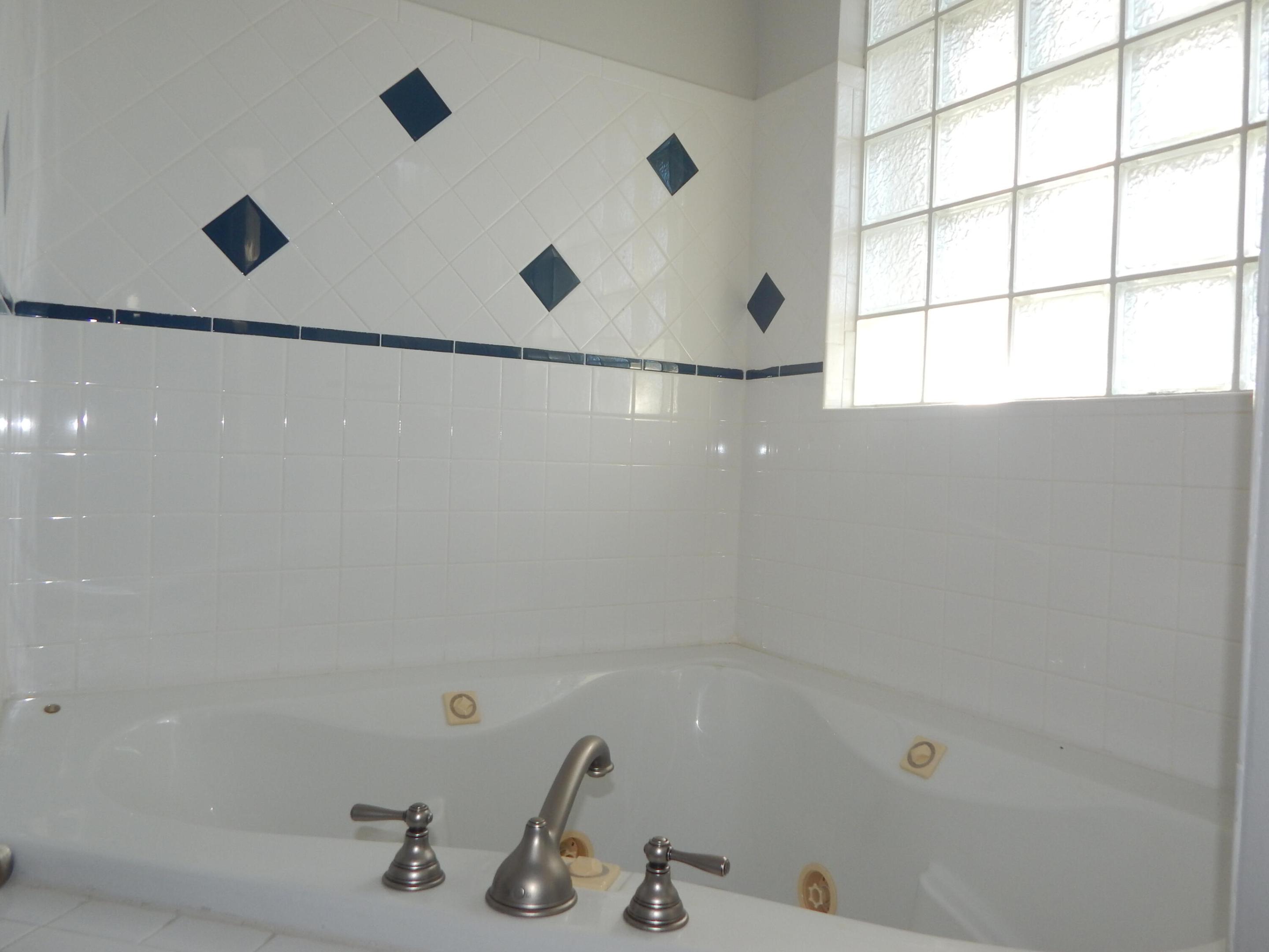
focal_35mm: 25
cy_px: 476
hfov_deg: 69.4
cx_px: 634
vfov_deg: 54.9
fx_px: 916
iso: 125
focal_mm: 4.5
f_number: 3.1
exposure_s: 1/50
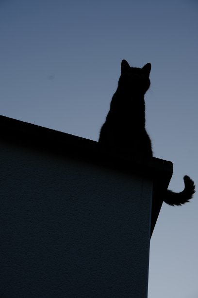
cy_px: 149
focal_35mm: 83
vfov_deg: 24.5
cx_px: 99
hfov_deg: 16.5
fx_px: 685
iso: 100
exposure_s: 1/160
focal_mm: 55
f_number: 8
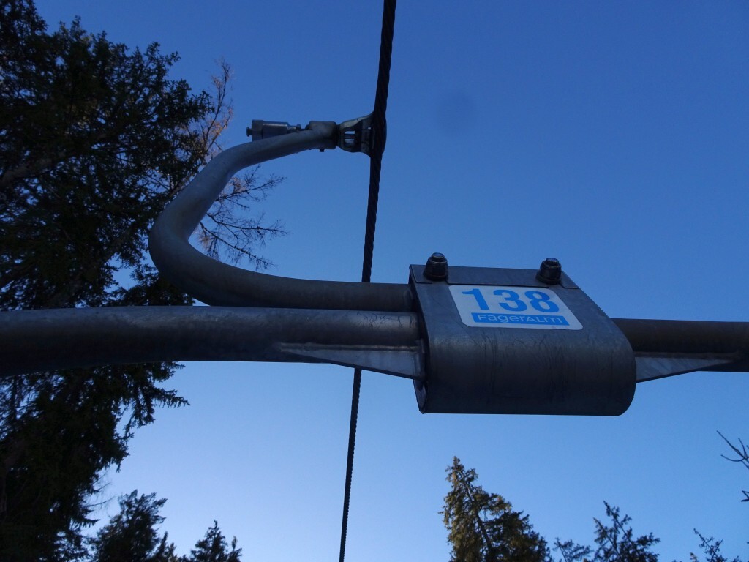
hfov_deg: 71.6
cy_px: 281
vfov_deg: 56.8
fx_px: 519
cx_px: 374
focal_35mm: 24
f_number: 3.5
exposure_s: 1/800
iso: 80
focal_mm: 4.1
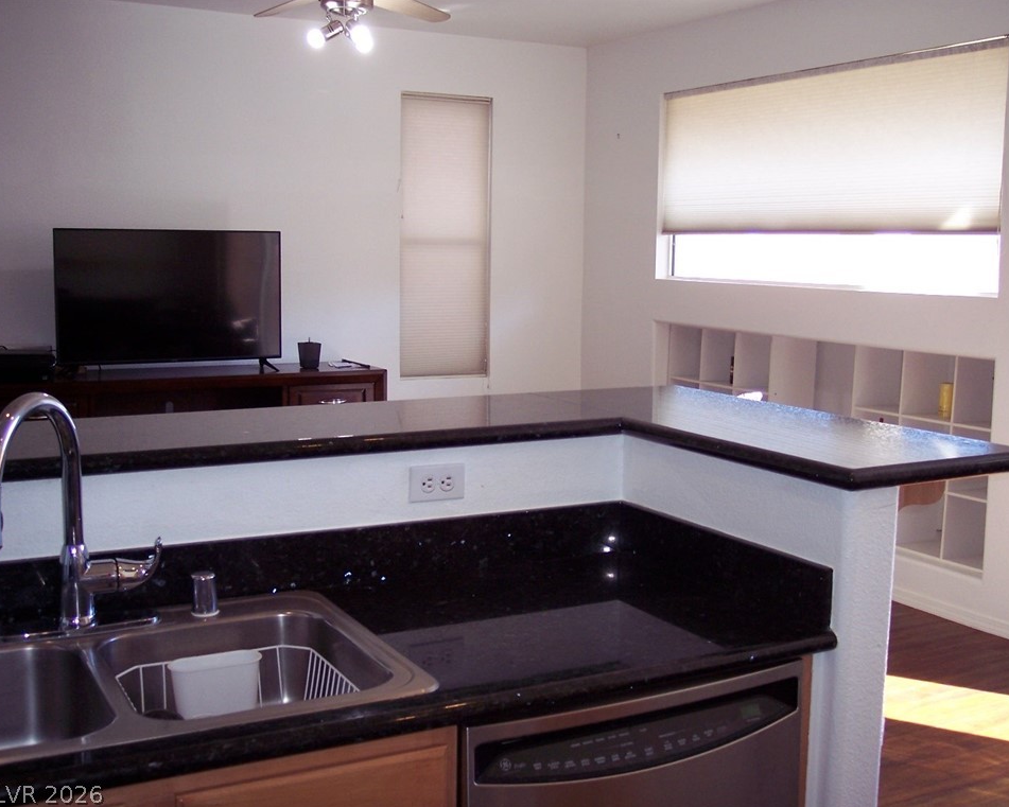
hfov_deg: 44.8
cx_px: 530
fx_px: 1224
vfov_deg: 36.5
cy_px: 405
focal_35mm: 41
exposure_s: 1/60
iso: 140
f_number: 2.8
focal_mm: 8
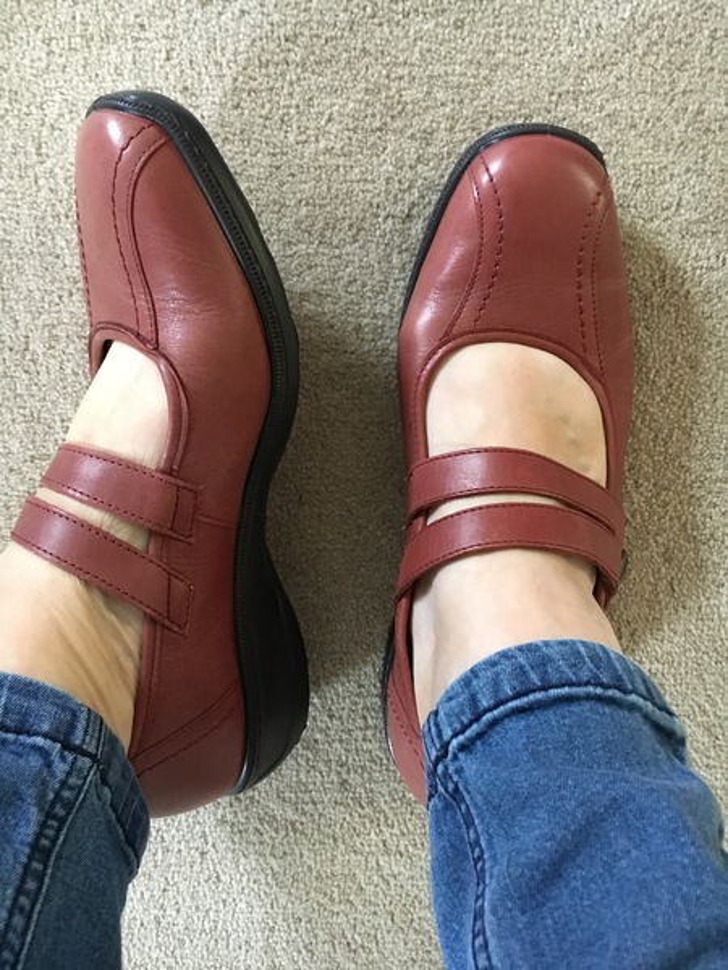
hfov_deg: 48.2
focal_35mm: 29
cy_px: 485
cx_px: 364
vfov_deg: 61.7
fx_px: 813
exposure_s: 1/17
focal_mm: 4.15
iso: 320
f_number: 2.2
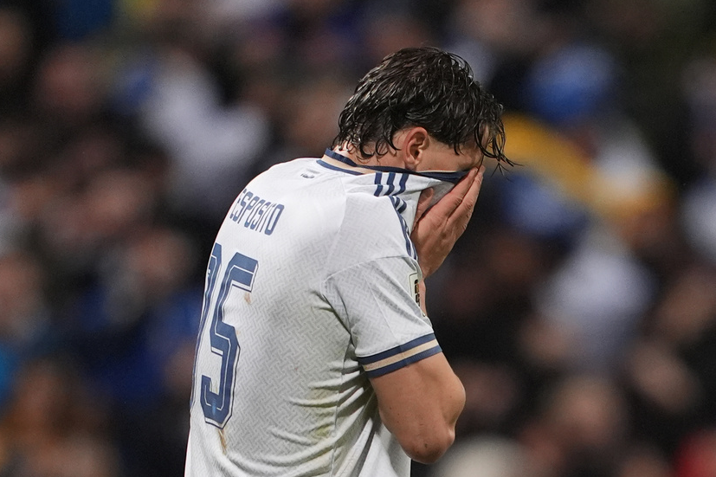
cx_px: 356
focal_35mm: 495
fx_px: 9842
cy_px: 293
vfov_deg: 2.8
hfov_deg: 4.2
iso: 2500
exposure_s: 1/1600
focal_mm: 400
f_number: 2.8
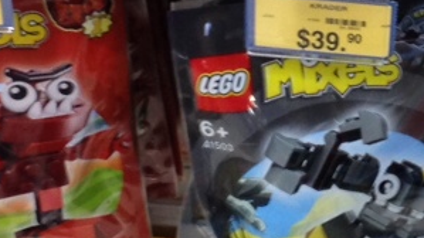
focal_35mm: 208
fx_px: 2338
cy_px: 11
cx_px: 356
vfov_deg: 5.8
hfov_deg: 10.3
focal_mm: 4.28
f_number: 2.4
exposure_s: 1/20
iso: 80
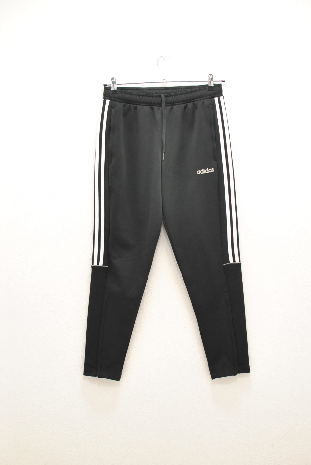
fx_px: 678
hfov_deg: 25.8
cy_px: 232
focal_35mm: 52
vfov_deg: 37.8
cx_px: 156
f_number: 4
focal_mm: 35
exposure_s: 1/80
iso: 800
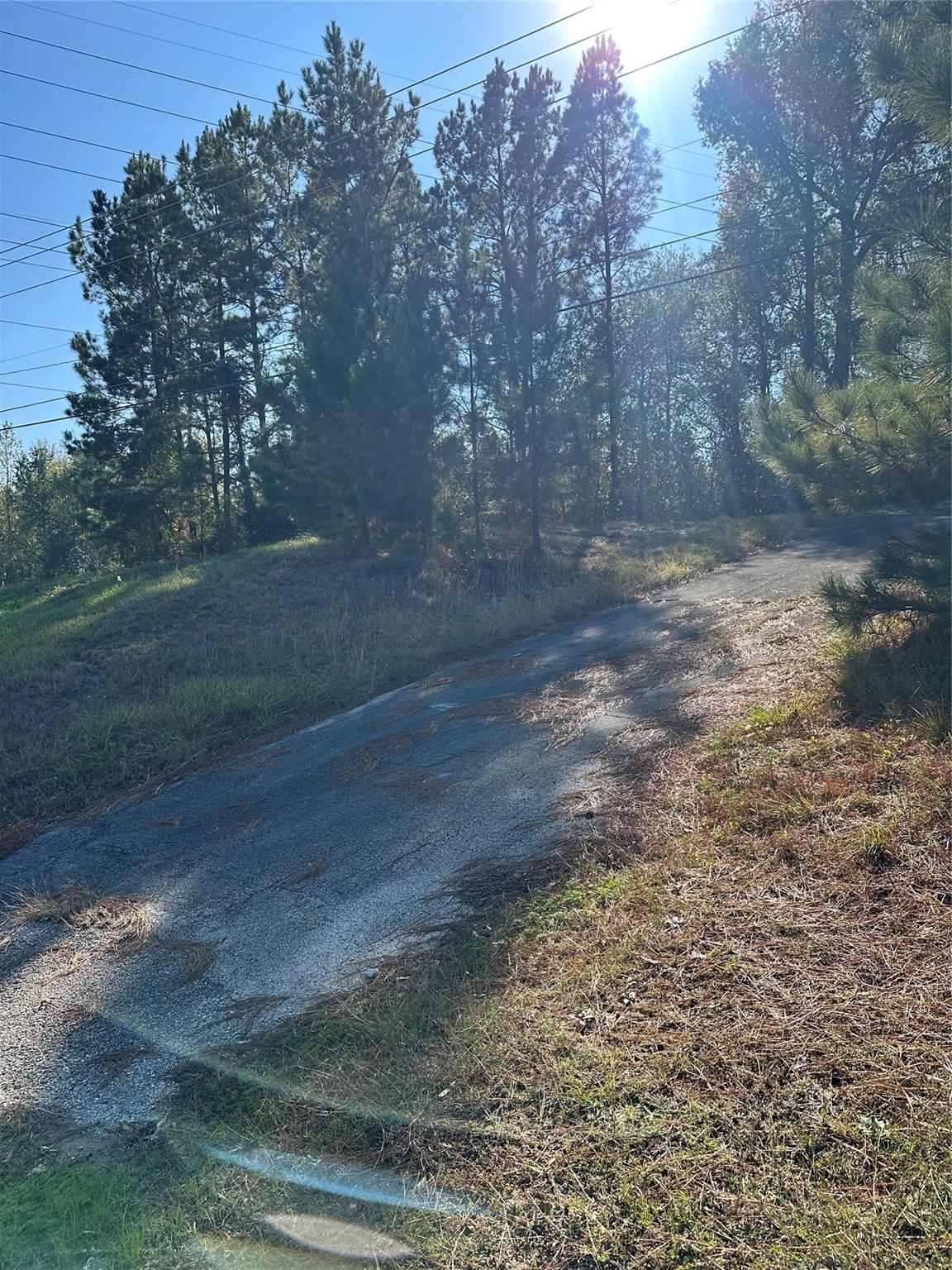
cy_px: 635
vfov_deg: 71.6
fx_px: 880
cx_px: 476
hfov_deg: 56.8
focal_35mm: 24
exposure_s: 1/2525
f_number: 1.78
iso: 80
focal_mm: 6.86
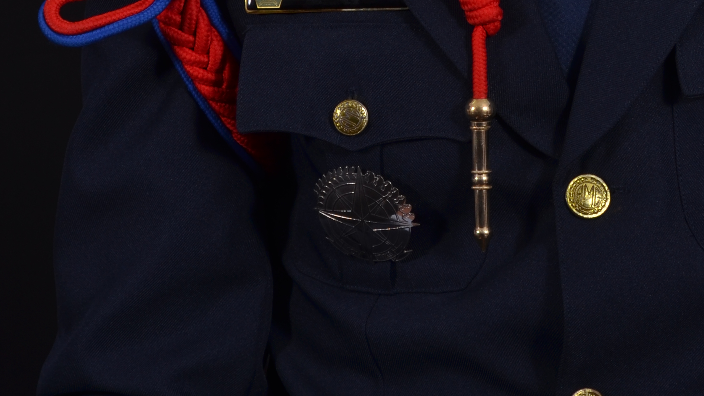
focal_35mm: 199
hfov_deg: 10.8
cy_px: -427
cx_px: 557
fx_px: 3714
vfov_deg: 5.9
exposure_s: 1/100
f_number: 9
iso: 160
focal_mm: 50
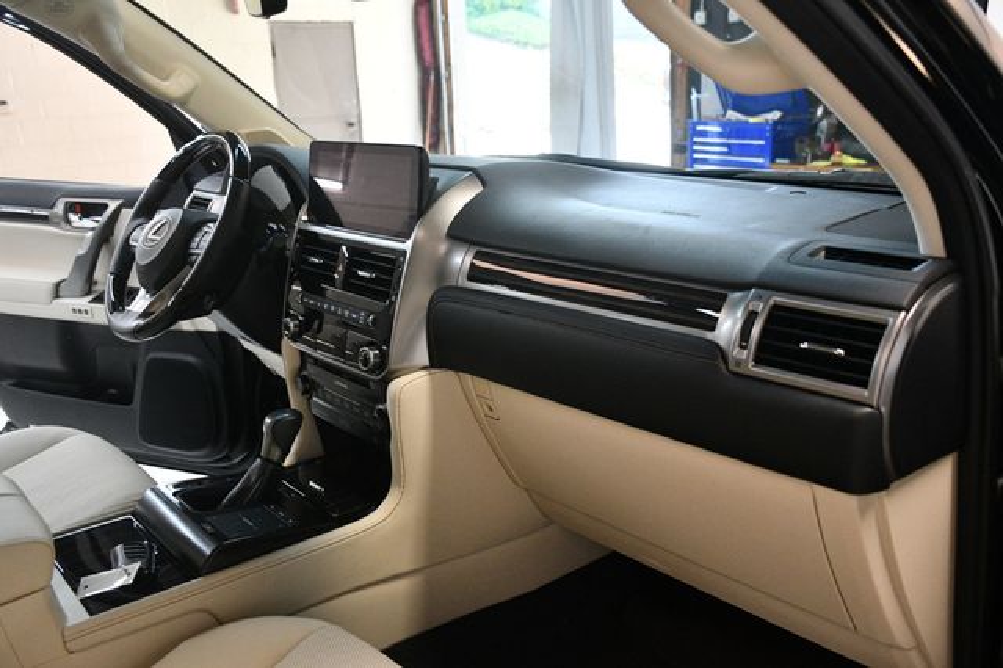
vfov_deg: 39.9
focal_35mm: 33
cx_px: 502
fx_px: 919
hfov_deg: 57.2
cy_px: 334
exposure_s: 1/125
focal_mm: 22
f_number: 3.5
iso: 2000
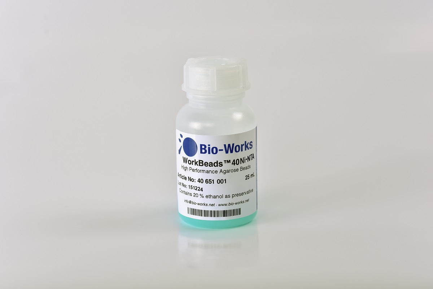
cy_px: 144
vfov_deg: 13.1
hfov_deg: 19.4
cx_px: 216
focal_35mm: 105
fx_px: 1263
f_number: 8
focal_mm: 105
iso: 50
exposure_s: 1/160
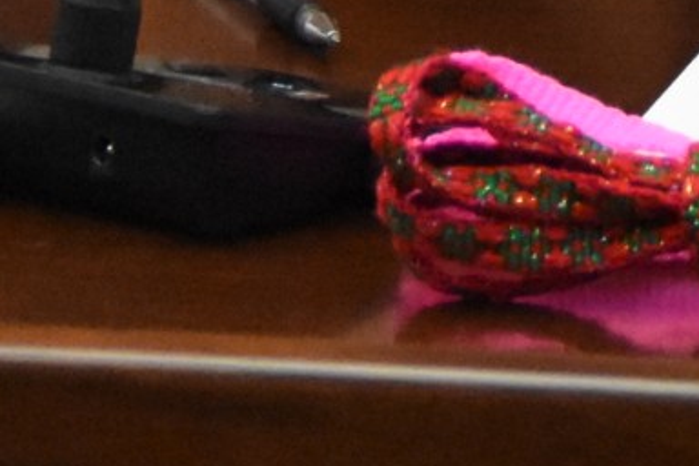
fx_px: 13591
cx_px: 1209
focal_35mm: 700
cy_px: -1028
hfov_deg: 2.9
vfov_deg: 1.9
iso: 6400
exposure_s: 1/125
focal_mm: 70
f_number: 5
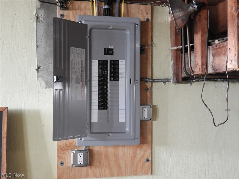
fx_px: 380
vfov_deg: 26.6
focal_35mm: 55
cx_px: 120
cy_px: 90
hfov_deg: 34.9
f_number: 4
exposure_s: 1/8
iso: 500
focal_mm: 9.9
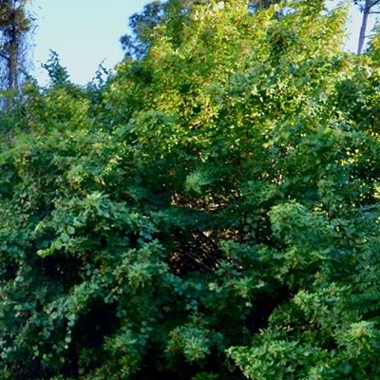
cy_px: 261
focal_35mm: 61
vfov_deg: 27.9
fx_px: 758
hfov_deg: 24.8
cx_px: -103
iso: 200
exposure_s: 1/160
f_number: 6.3
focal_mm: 12
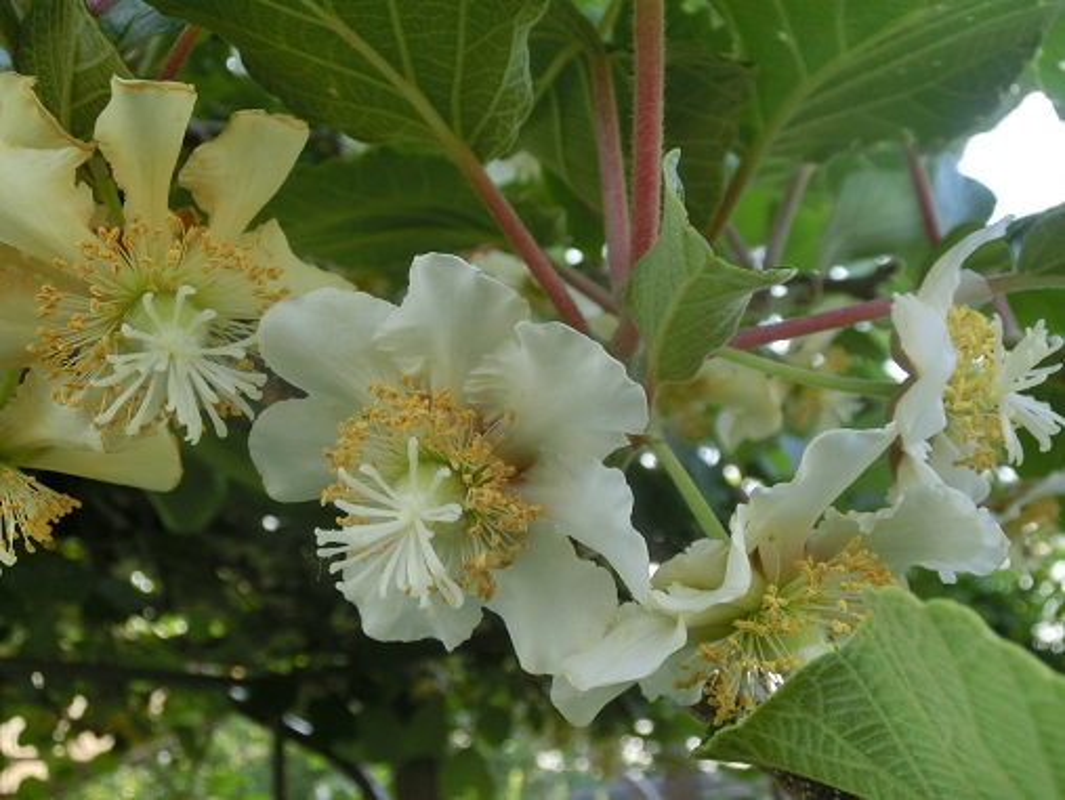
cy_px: 400
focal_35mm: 37
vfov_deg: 38.7
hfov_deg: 50.1
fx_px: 1139
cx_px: 532
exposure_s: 1/125
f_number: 4.1
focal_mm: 6.5
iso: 125
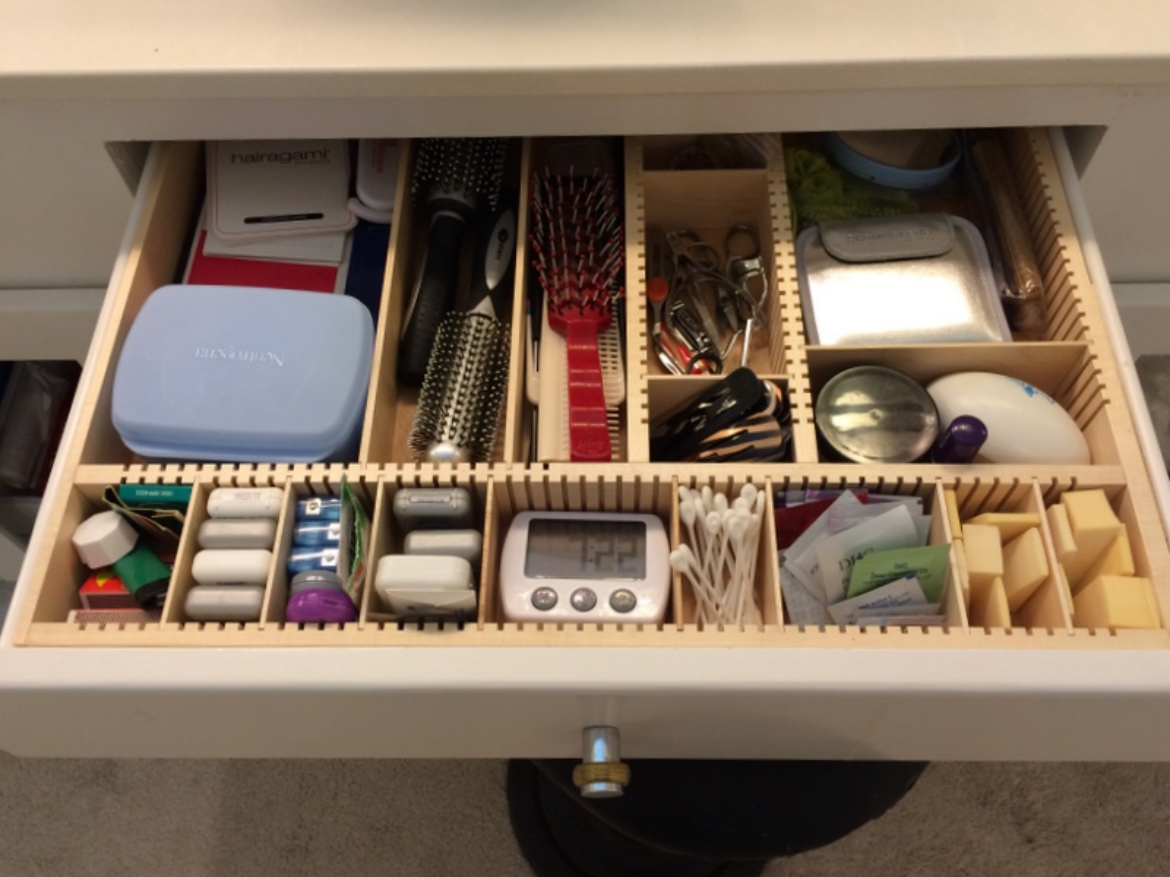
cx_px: 585
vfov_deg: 48.2
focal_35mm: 29
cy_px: 438
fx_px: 980
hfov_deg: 61.7
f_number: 2.2
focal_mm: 4.15
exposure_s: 1/30
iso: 50
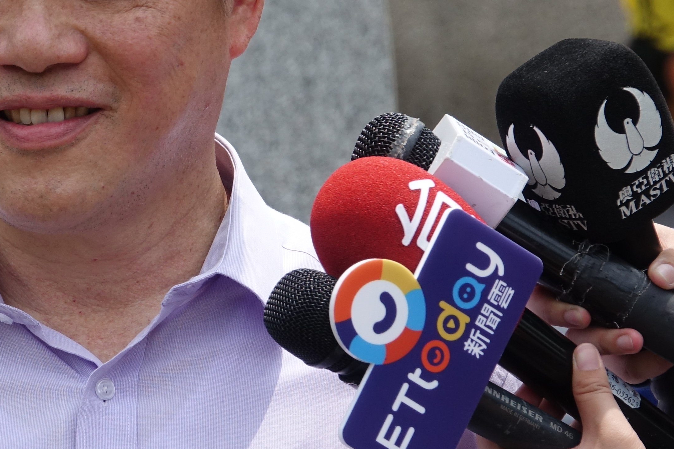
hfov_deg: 3.3
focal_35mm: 620
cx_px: -32
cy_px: 267
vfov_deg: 2.2
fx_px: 11606
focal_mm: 90.45
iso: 200
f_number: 4
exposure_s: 1/1000
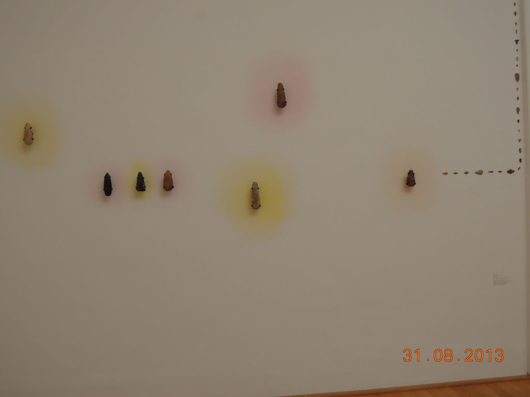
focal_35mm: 40
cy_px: 198
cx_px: 265
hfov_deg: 46.8
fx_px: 612
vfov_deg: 36.0
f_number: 3.3
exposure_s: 1/160
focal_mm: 7.2
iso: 160
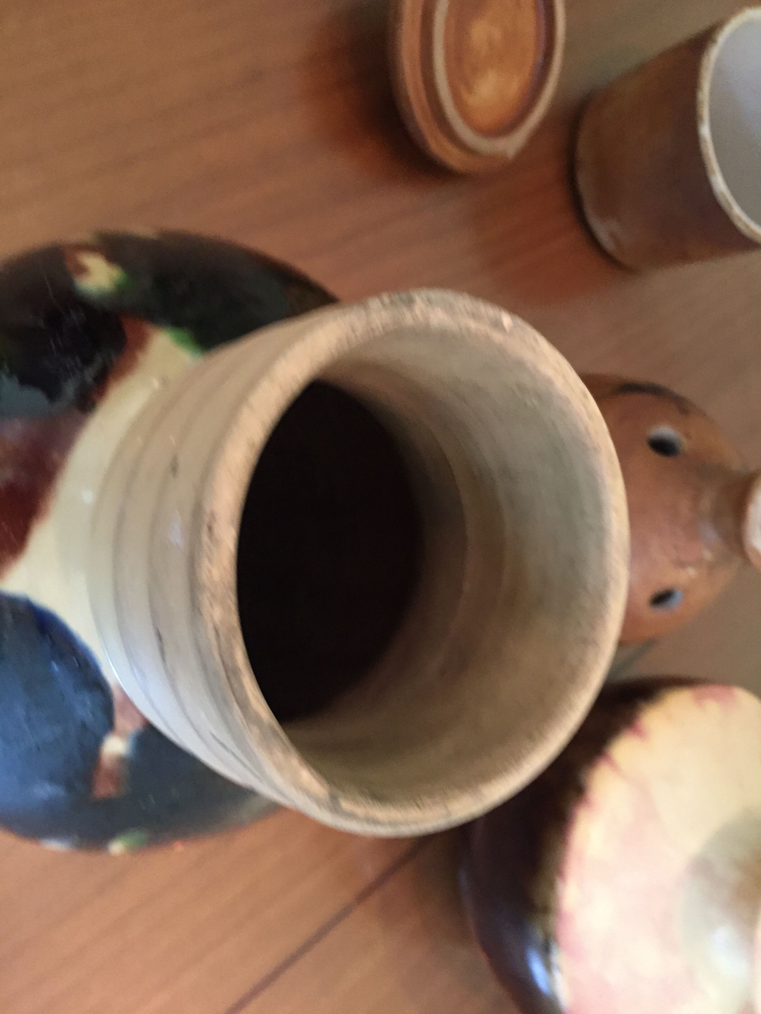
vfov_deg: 61.7
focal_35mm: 29
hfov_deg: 48.2
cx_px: 380
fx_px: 850
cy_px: 507
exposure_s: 1/25
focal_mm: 4.15
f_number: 2.2
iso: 250
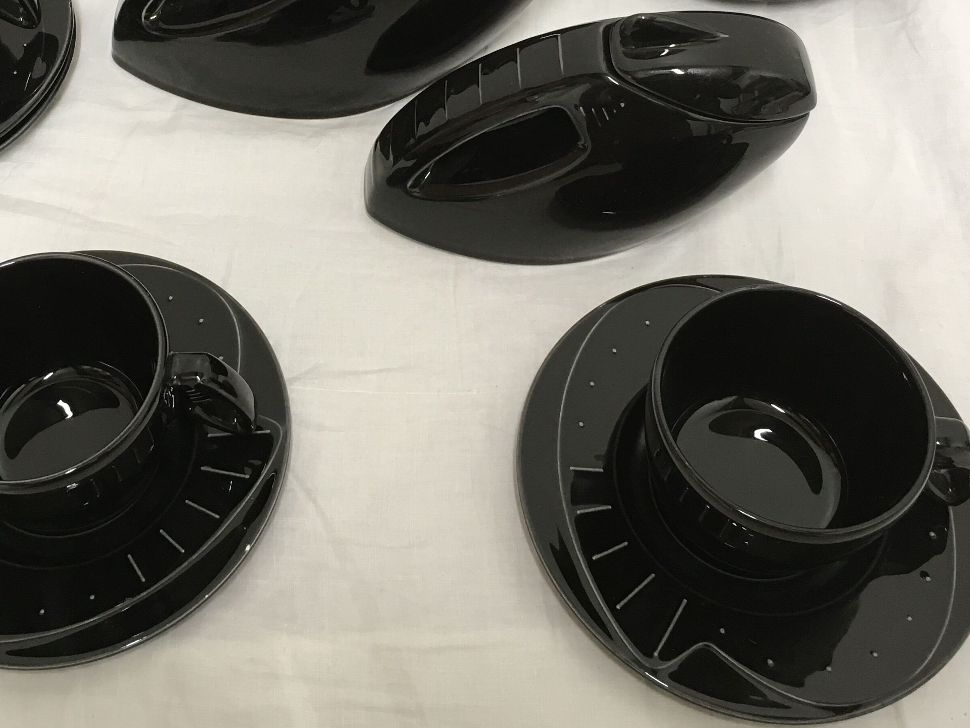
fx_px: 1373
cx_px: 373
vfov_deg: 29.0
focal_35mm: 49
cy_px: 140
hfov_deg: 38.7
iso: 100
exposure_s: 1/33
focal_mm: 4.15
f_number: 2.2
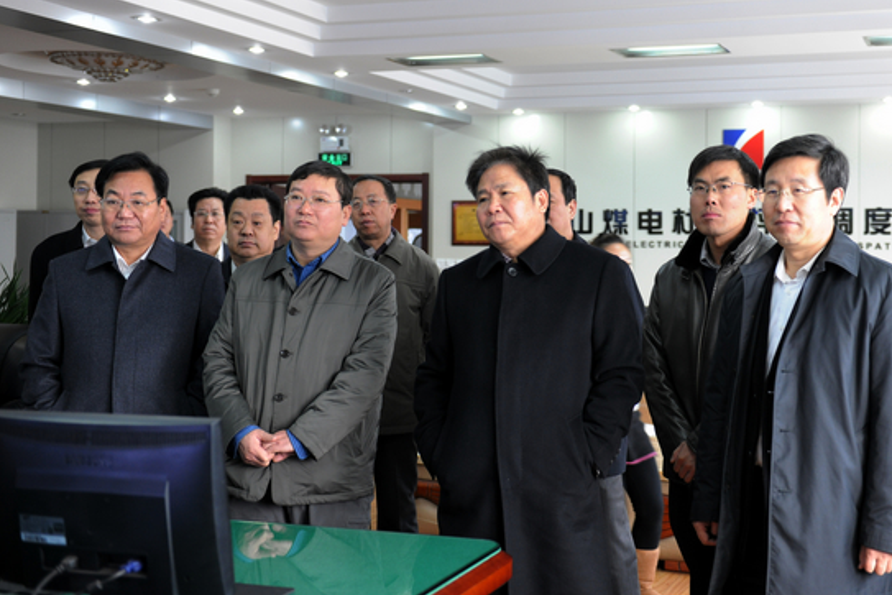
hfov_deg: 46.3
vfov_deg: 31.9
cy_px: 302
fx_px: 1041
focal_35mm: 42
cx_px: 488
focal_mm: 38
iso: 800
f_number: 3.2
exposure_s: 1/60
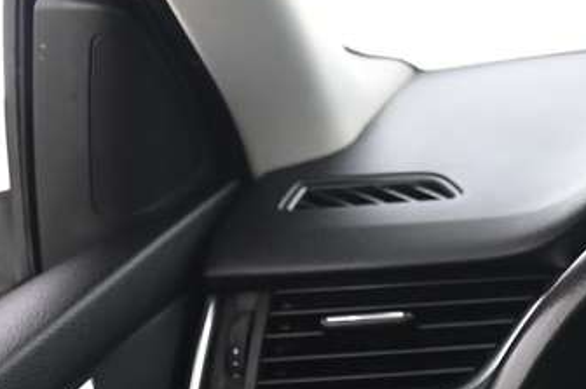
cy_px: 696
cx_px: 934
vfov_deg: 11.0
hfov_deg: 15.9
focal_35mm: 116
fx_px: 1885
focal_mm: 24
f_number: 4
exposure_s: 1/15
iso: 2000
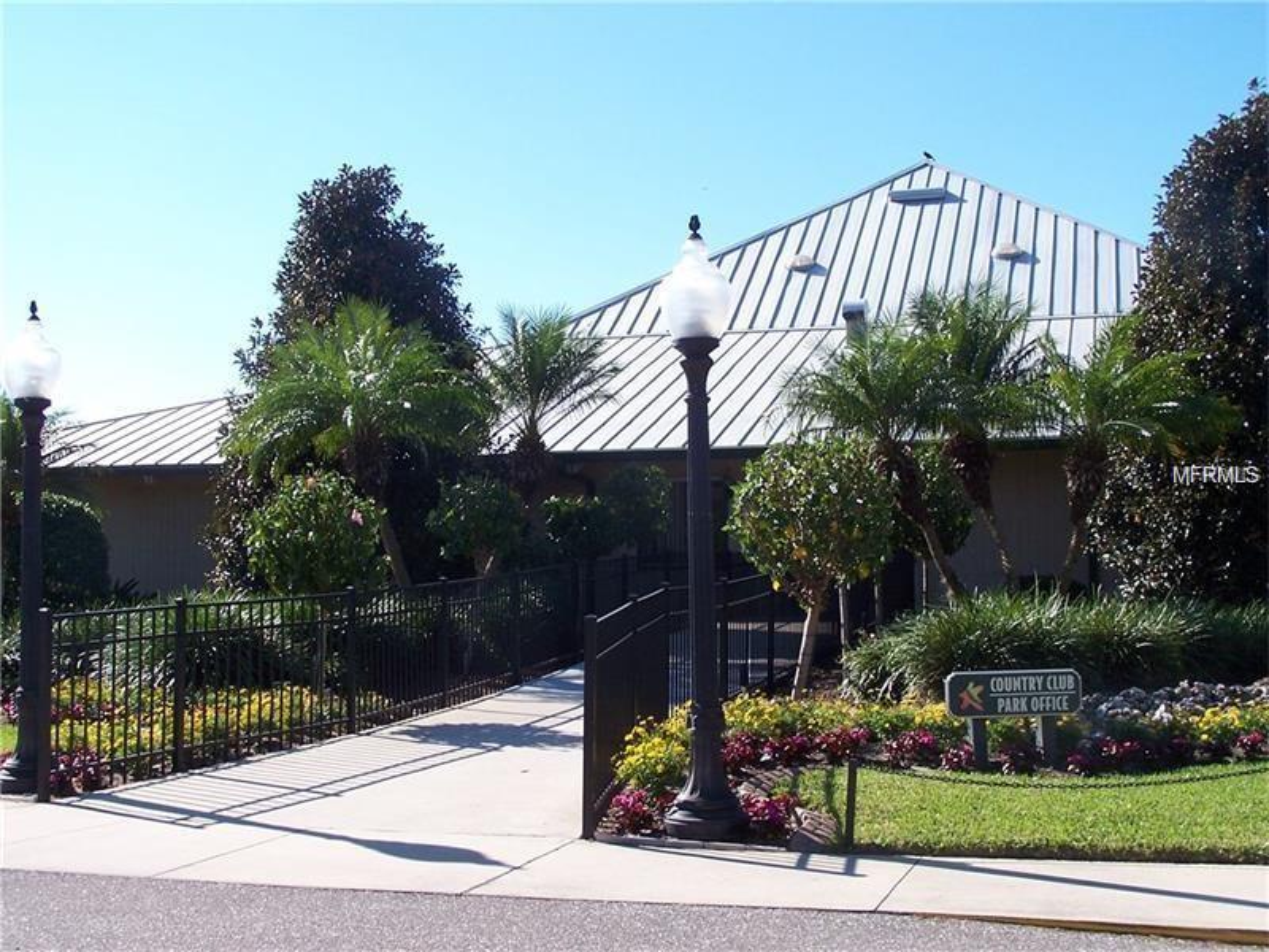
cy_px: 476
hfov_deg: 37.5
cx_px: 634
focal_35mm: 51
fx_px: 1870
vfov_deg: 28.6
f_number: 4.5
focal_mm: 8.5
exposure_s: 1/500
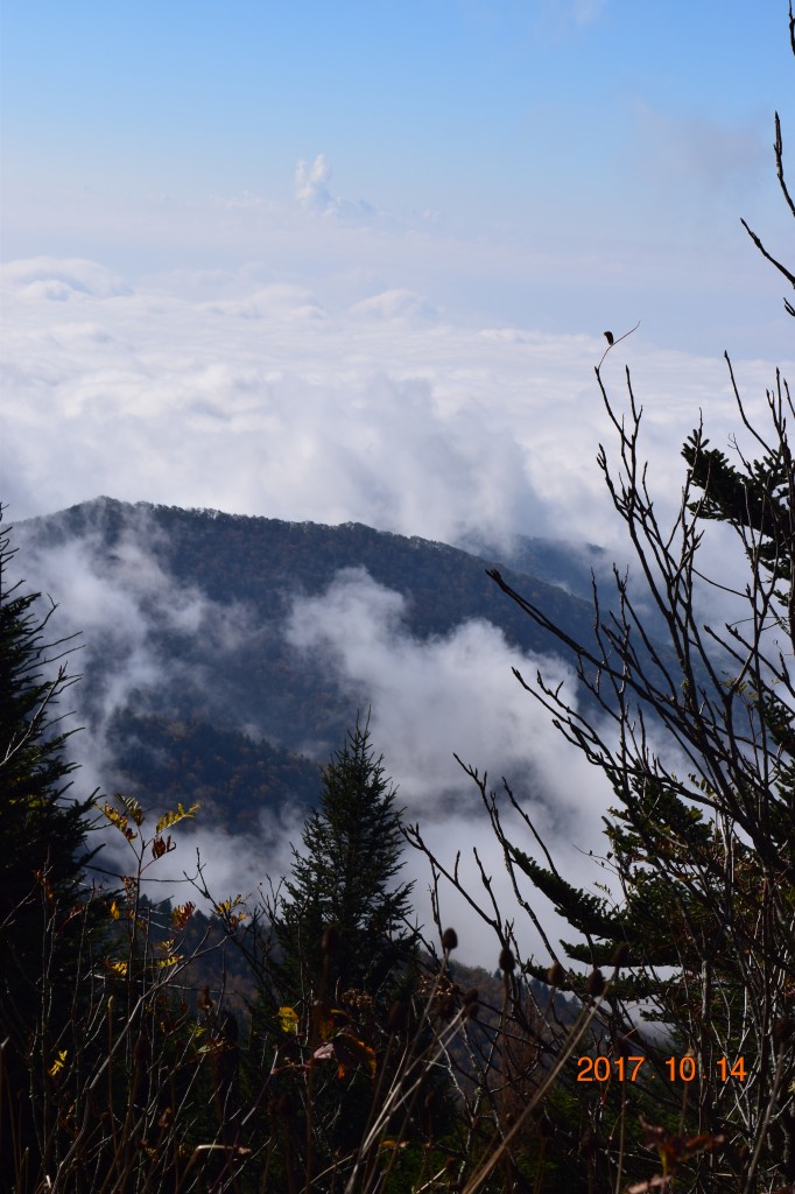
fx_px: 2734
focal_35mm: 82
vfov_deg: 24.6
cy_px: 597
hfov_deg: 16.5
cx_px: 398
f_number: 11
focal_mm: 55
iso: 200
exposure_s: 1/500
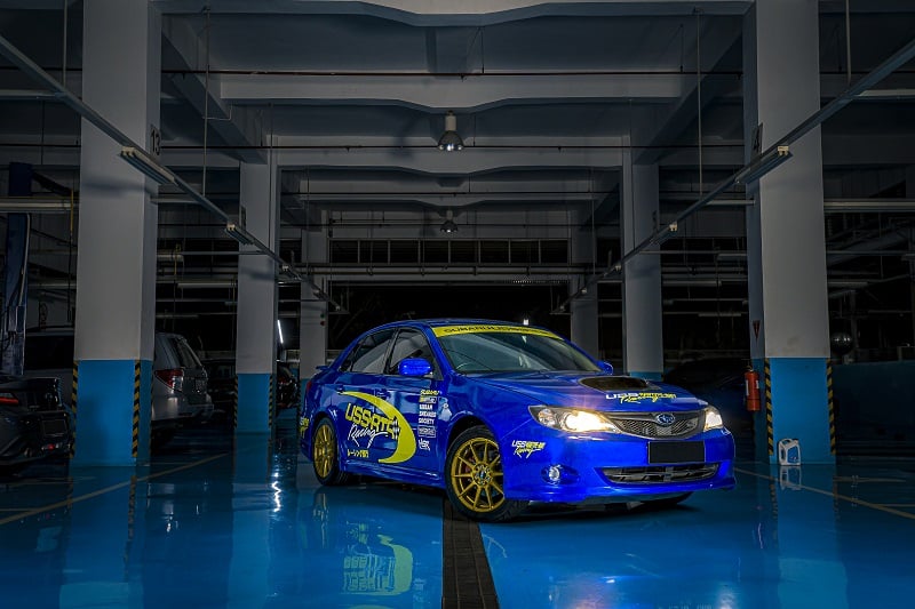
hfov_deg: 54.4
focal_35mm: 35
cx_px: 458
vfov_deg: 37.8
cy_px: 304
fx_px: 889
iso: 1000
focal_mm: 35
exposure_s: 1/50
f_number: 4
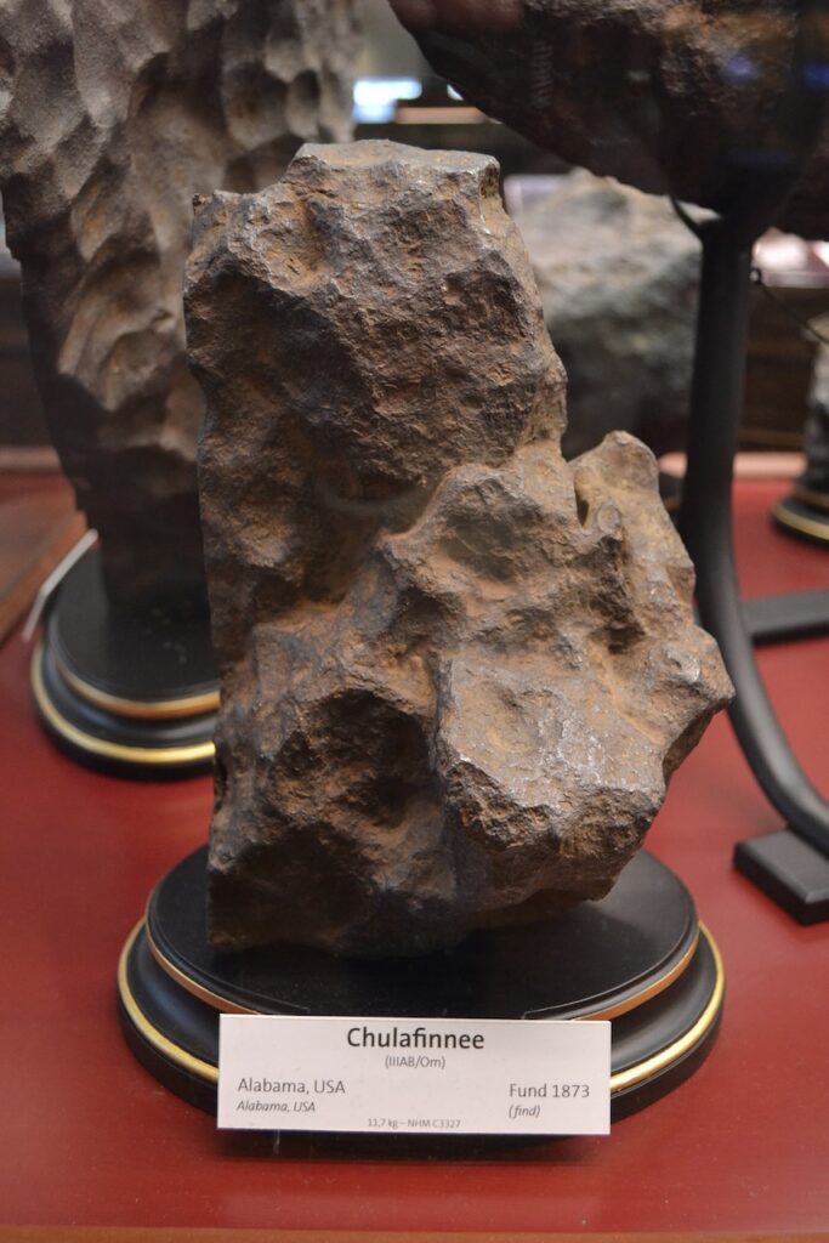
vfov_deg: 53.1
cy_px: 622
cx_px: 414
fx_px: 1243
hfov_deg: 36.9
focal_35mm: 36
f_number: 4
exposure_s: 1/60
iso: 1400
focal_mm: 24
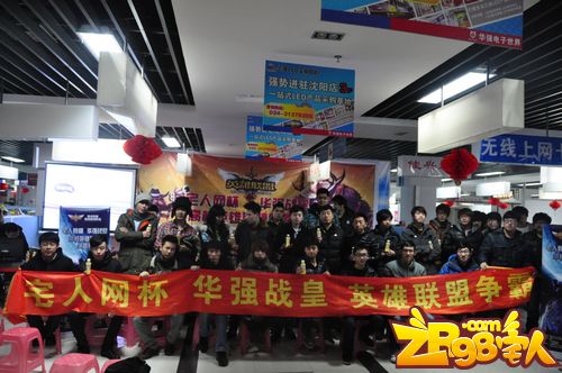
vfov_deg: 47.8
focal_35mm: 27
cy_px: 186
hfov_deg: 67.4
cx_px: 281
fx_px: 421
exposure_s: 1/50
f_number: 3.5
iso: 1600
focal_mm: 18
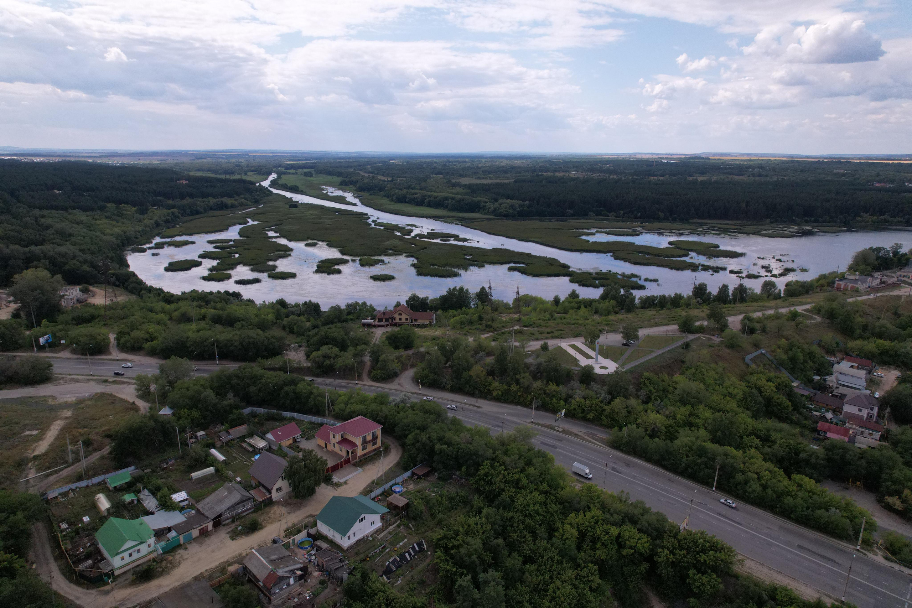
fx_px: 557
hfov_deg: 78.6
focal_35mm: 22
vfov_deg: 57.2
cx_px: 456
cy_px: 304
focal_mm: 8.38
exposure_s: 1/200
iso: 400
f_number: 2.8
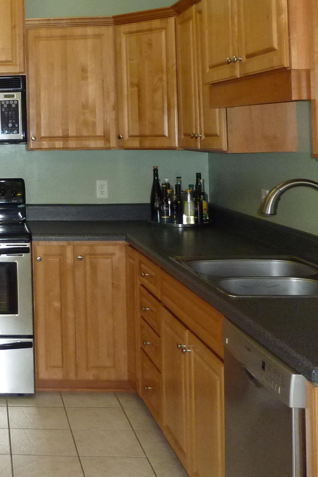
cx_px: -93
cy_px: 115
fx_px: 702
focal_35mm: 53
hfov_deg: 22.8
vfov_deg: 36.6
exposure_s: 1/30
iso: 250
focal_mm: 4.1
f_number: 3.3
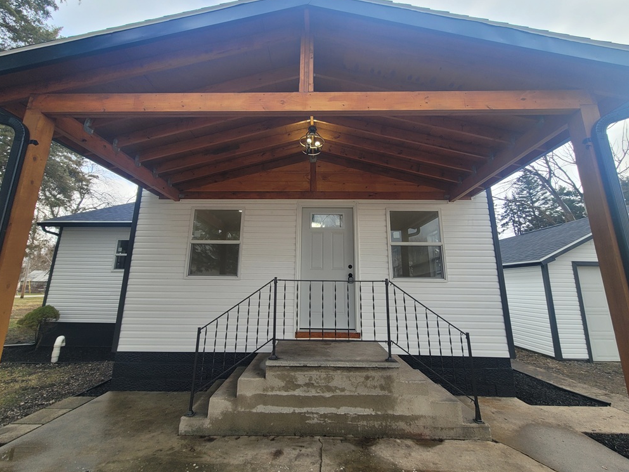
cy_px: 226
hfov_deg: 102.0
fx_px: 254
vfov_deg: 85.6
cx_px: 306
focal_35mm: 14
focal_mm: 2.2
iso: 50
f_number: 2.2
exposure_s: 1/345
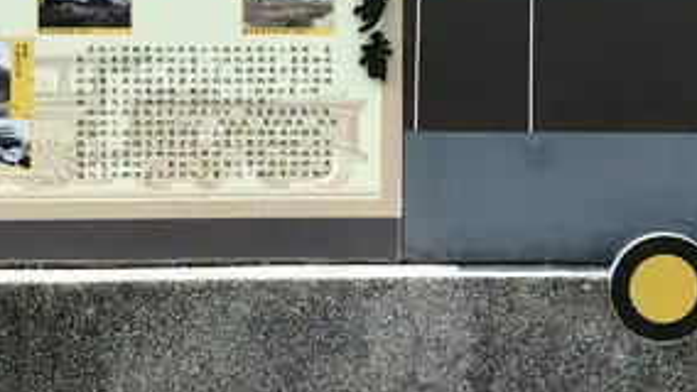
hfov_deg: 24.7
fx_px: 1590
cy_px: 51
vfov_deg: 14.0
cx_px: 368
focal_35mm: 86
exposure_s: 1/684
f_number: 1.8
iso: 20
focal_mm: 3.99
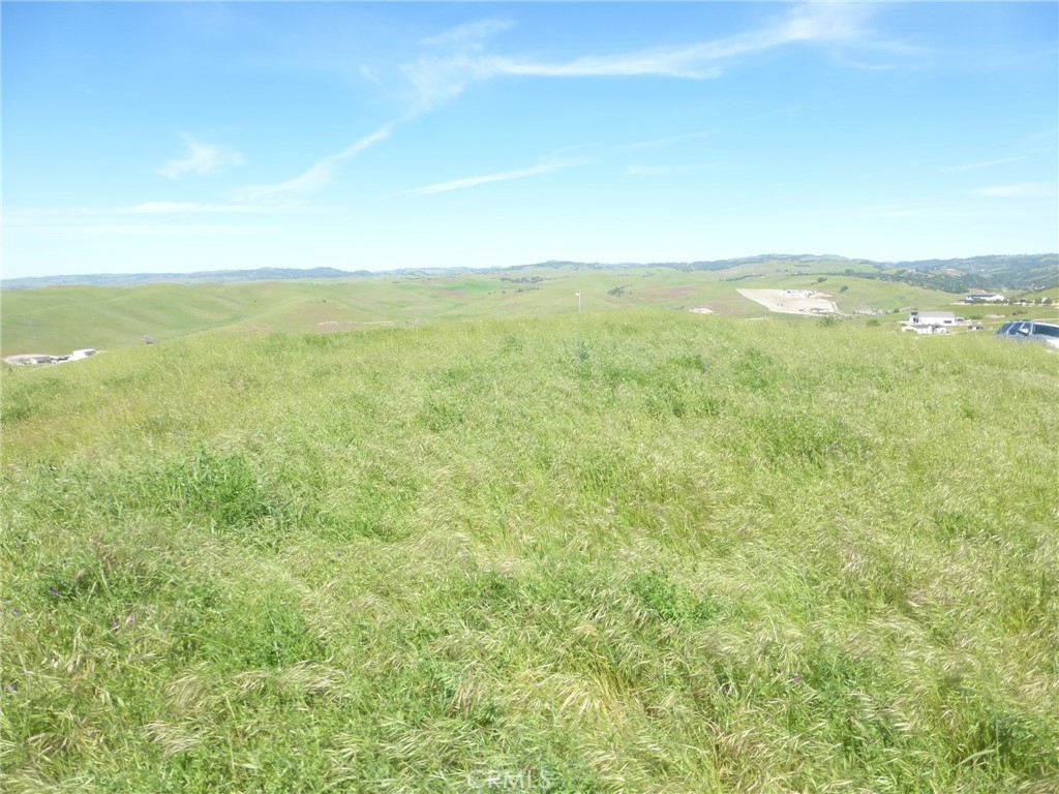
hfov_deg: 71.6
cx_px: 530
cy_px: 397
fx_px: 734
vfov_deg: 56.8
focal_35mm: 24
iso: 100
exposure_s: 1/500
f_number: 4
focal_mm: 4.3
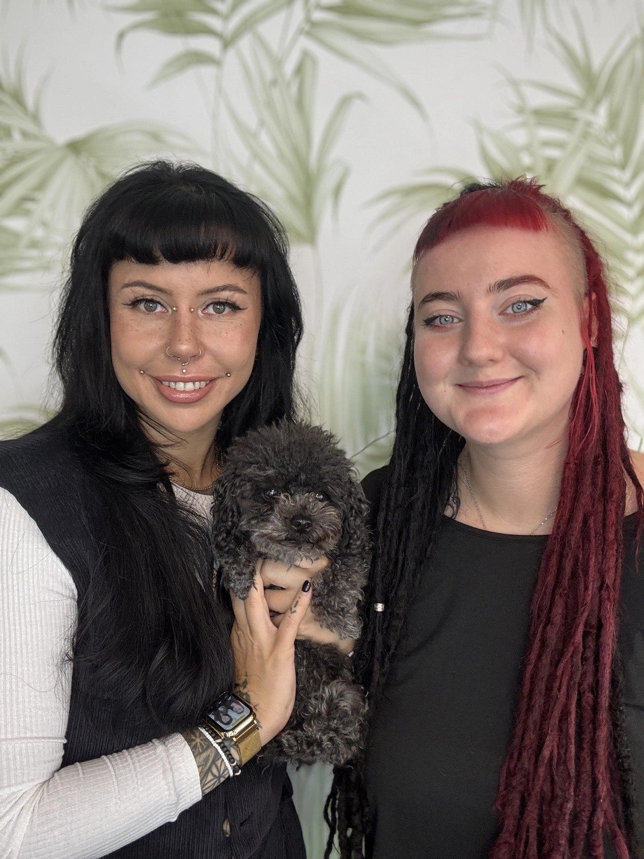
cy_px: 430
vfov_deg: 60.0
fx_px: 744
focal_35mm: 30
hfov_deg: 46.8
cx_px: 322
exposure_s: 1/50
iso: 80
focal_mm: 2.69
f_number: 1.9
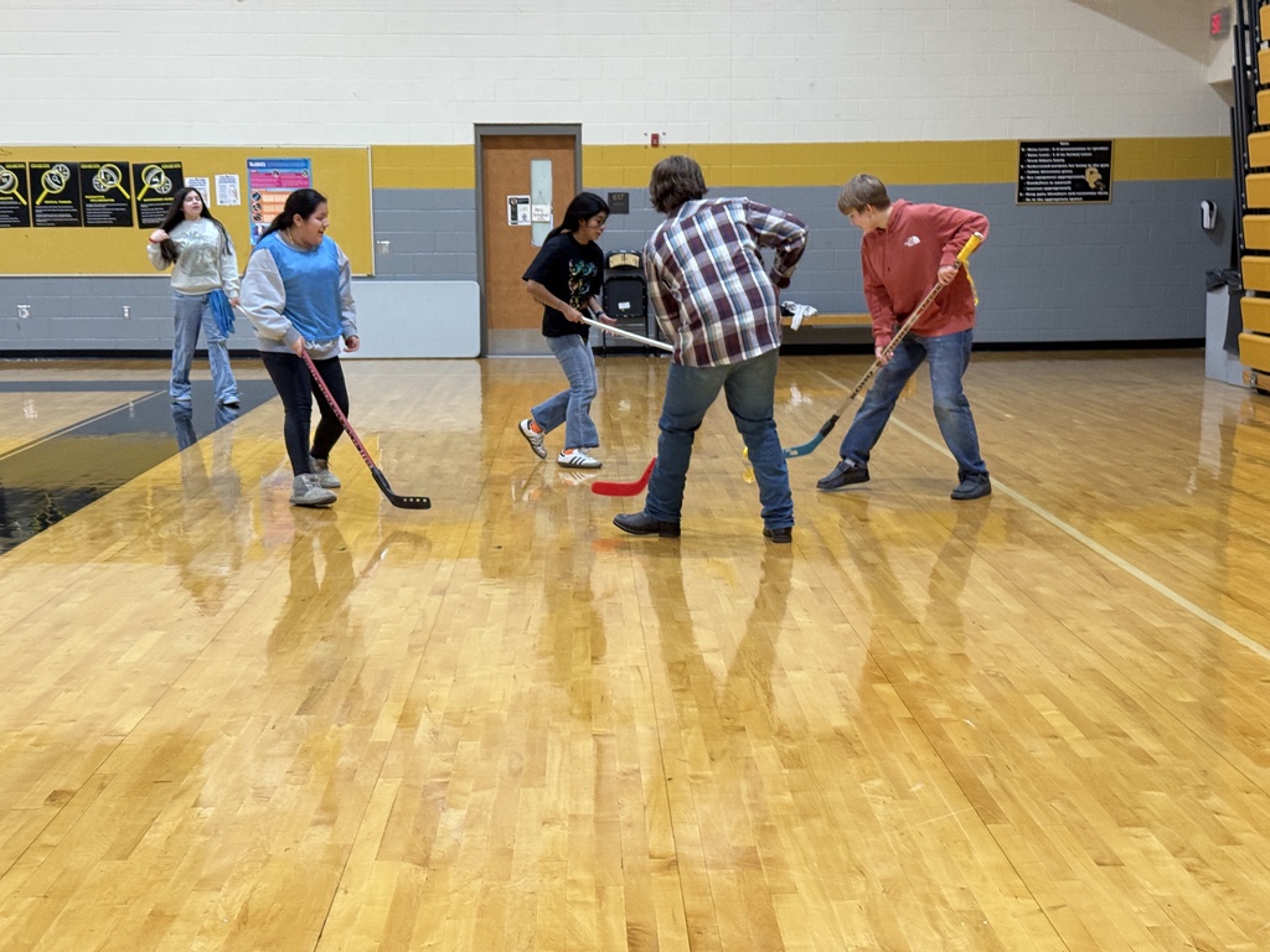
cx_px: 635
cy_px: 476
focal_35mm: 48
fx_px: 1761
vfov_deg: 30.3
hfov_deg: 39.7
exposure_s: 1/120
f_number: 1.78
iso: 80
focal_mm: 6.76
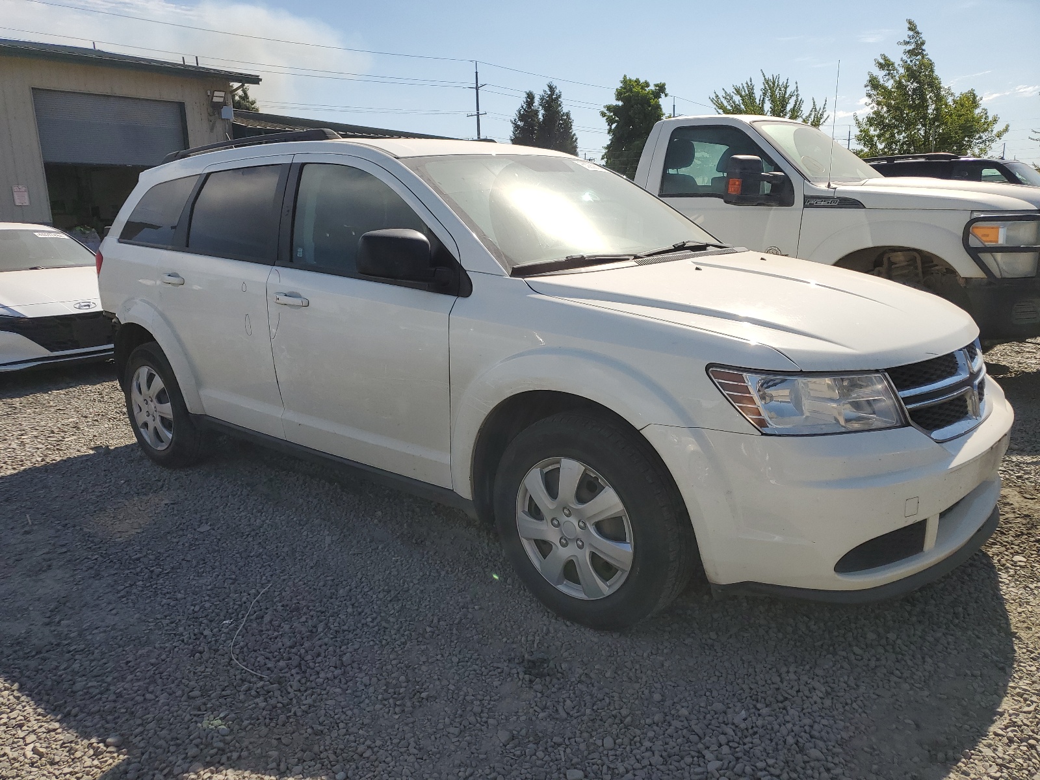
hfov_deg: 67.3
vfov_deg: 53.1
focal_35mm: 26
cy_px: 390
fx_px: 781
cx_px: 520
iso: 50
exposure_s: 1/5000
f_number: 1.5
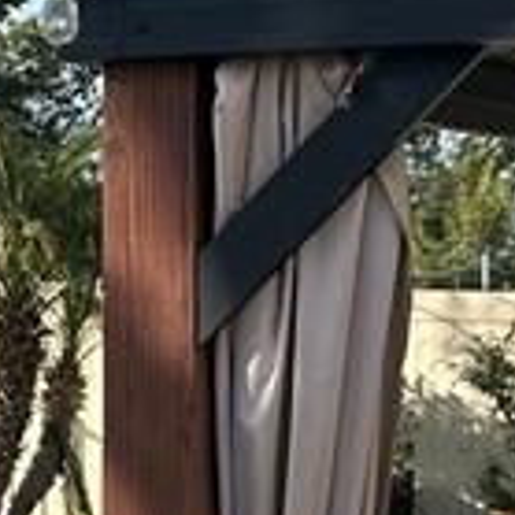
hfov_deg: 10.8
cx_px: -230
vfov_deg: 11.2
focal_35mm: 156
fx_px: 2626
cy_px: 211
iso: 80
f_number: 1.78
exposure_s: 1/2525
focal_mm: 6.86
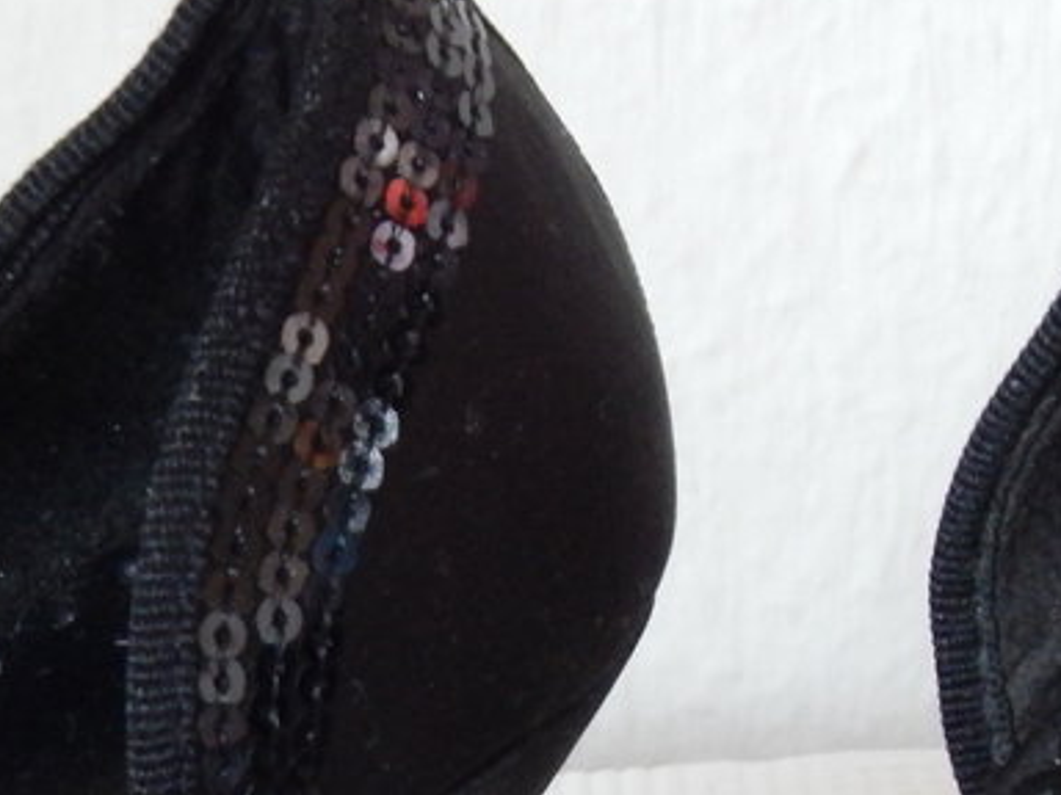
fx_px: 5211
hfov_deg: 11.5
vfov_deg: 8.6
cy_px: 1140
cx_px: 87
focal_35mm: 170
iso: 400
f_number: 3.7
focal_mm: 8.6
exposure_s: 1/13
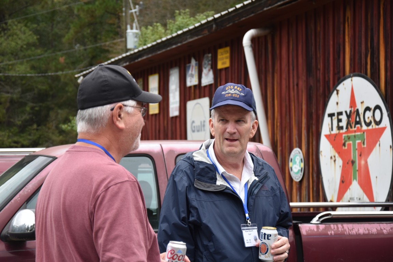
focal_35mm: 93
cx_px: 196
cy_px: 131
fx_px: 1015
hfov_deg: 21.9
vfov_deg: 14.7
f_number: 5.6
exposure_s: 1/500
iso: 400
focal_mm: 62
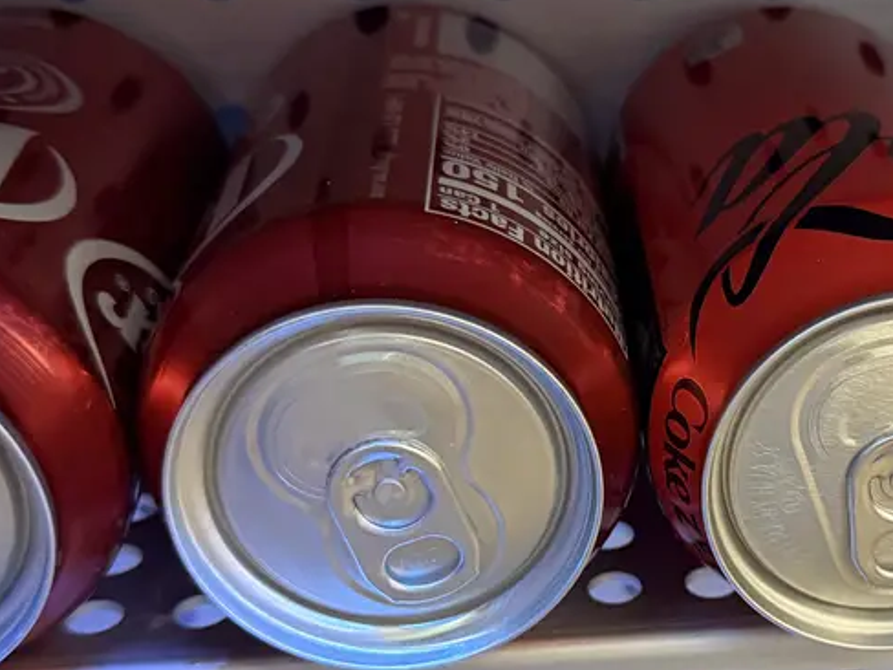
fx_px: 1522
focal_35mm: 59
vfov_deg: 24.7
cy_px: 438
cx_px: 736
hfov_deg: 31.7
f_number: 1.78
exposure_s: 1/40
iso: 800
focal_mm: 6.76
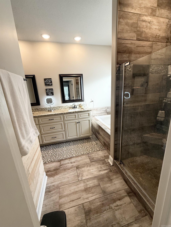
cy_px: 114
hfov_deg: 85.7
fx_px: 92
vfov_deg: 102.1
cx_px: 86
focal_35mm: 14
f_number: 2.2
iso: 100
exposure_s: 1/120
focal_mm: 2.22
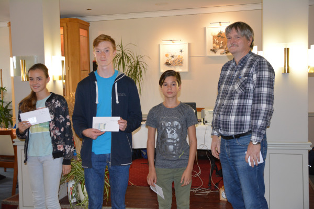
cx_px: 157
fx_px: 379
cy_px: 104
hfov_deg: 45.0
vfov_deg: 30.8
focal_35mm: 44
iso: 1600
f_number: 4
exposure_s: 1/60
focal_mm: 29
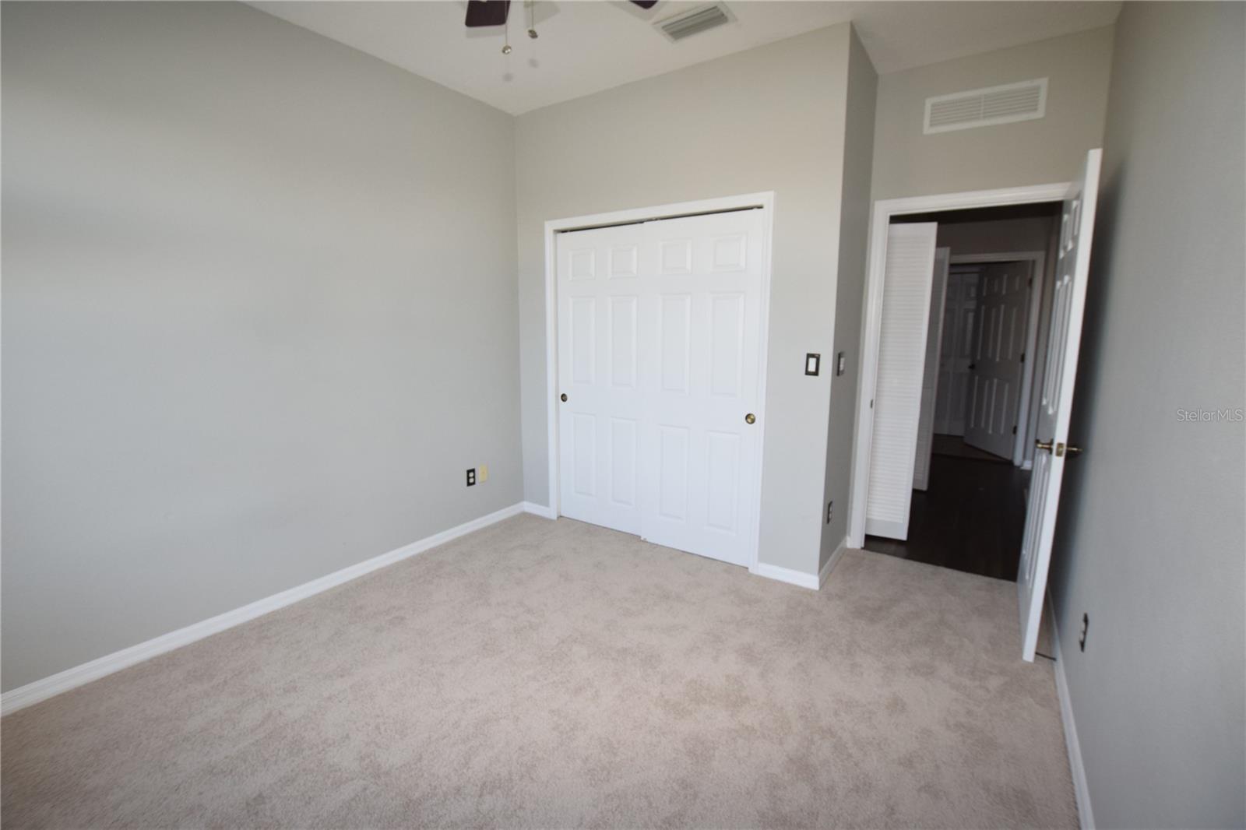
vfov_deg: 77.3
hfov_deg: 100.4
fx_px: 519
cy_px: 415
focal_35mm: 15
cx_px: 623
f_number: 5.6
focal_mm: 10
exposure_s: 1/125
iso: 800
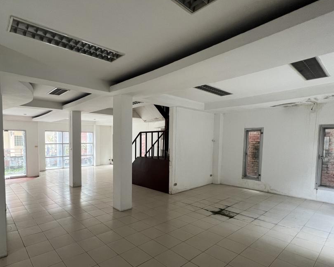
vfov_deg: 73.4
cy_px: 154
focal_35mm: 18
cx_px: 124
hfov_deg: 84.6
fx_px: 178
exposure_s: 1/99
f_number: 1.8
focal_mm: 1.57
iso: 125
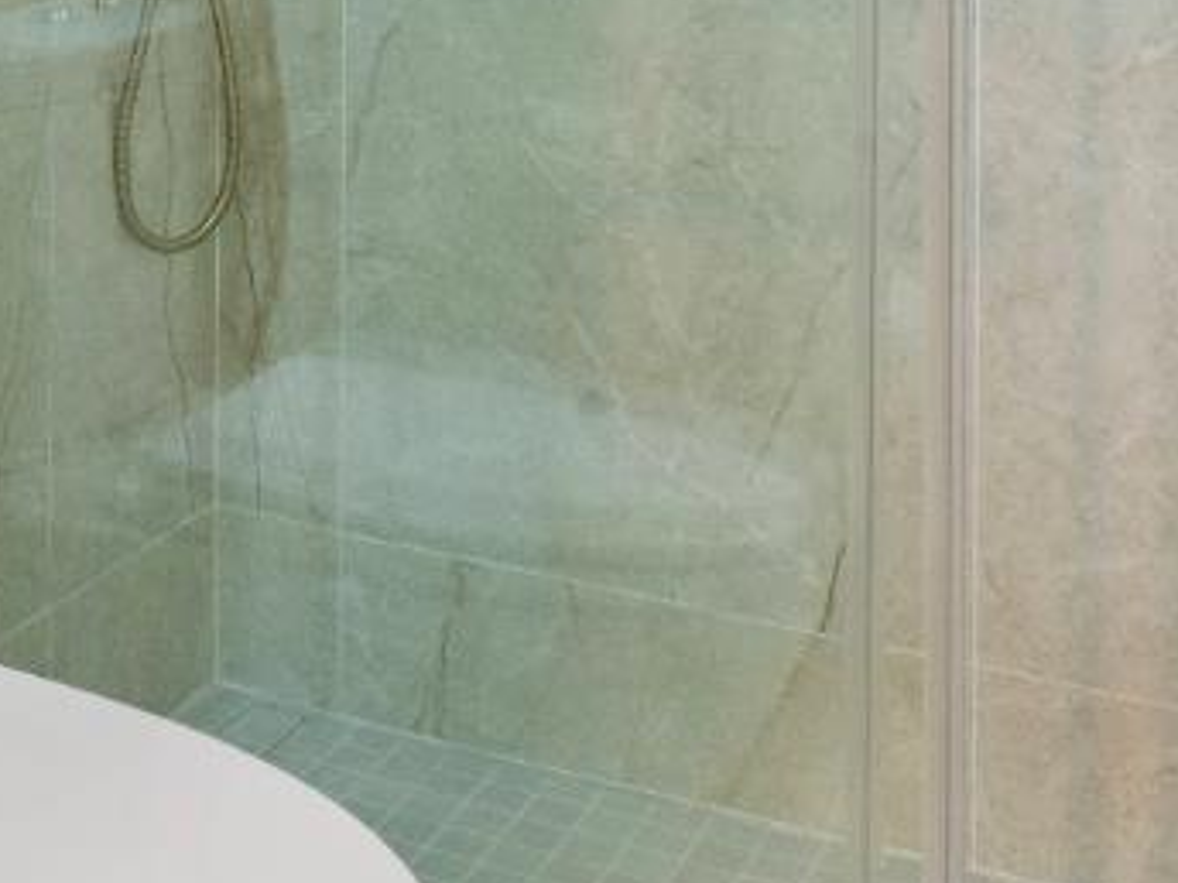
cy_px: -342
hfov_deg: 26.8
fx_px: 2280
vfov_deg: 19.7
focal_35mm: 67
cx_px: -86
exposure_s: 1/3
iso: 1250
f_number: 16
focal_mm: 16
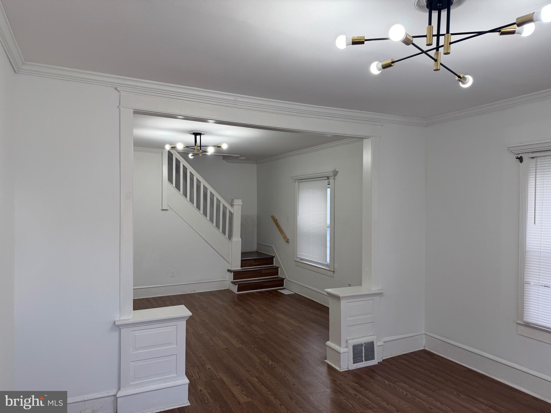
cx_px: 276
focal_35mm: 24
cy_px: 206
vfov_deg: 56.8
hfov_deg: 71.6
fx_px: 382
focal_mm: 6.76
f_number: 1.78
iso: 100
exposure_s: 1/181
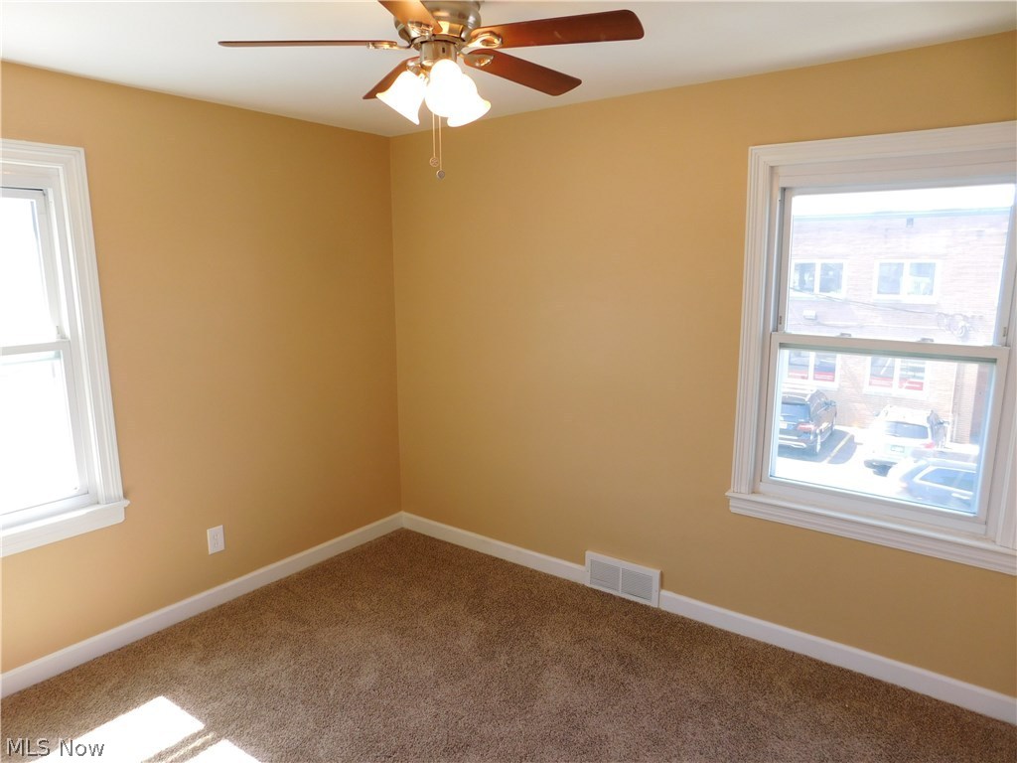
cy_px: 382
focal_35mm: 23
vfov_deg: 58.9
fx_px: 676
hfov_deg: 73.9
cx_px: 508
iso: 125
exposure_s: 1/40
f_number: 3
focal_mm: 4
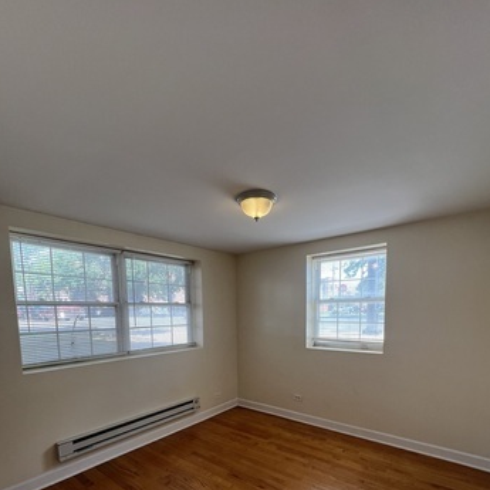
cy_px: 339
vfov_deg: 83.4
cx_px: 251
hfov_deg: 87.4
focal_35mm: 16
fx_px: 256
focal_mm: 1.57
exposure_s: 1/120
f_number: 1.8
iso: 80
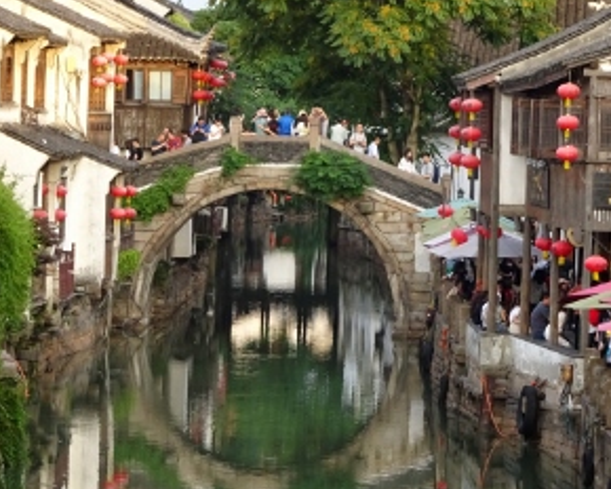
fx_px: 4087
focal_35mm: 226
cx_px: 303
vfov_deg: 6.8
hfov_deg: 8.6
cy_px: 226
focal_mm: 28.74
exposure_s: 1/125
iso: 800
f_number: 5.6
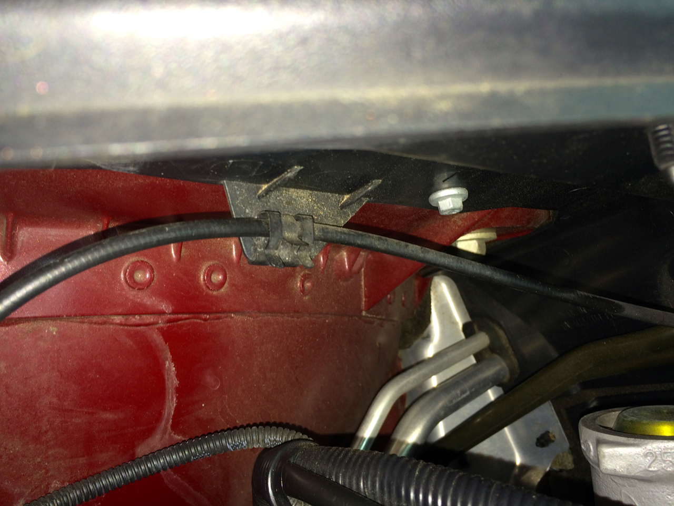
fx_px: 565
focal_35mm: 29
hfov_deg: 61.7
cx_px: 337
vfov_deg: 48.2
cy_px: 253
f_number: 2.2
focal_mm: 4.15
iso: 32
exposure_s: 1/42
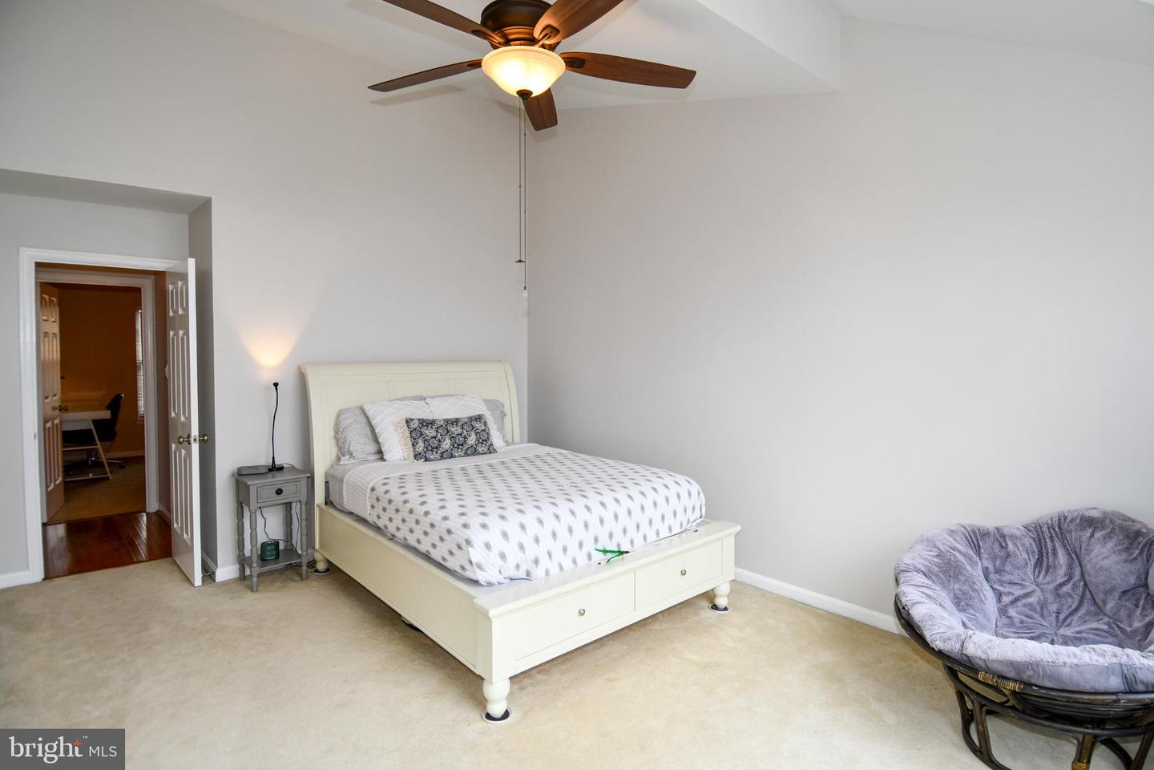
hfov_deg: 90.0
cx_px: 577
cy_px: 385
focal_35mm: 18
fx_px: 577
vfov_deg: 67.4
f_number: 4.5
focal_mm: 12
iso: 200
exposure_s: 1/80
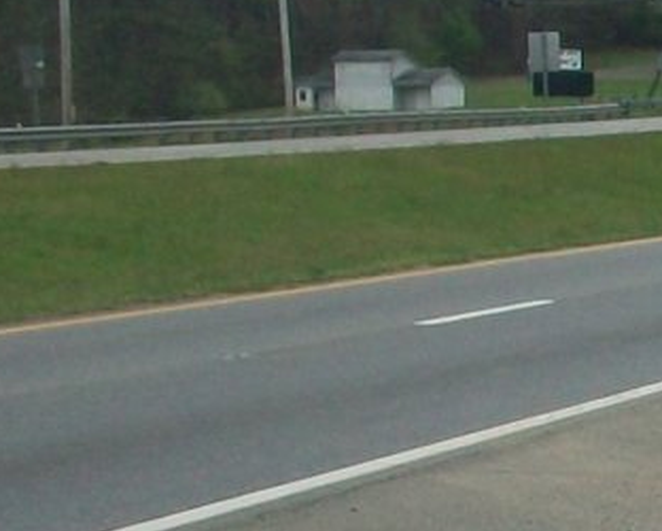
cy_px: 360
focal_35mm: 161
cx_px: 1459
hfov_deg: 10.6
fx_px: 3156
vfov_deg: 9.6
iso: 80
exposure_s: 1/640
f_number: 2.8
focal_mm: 5.7
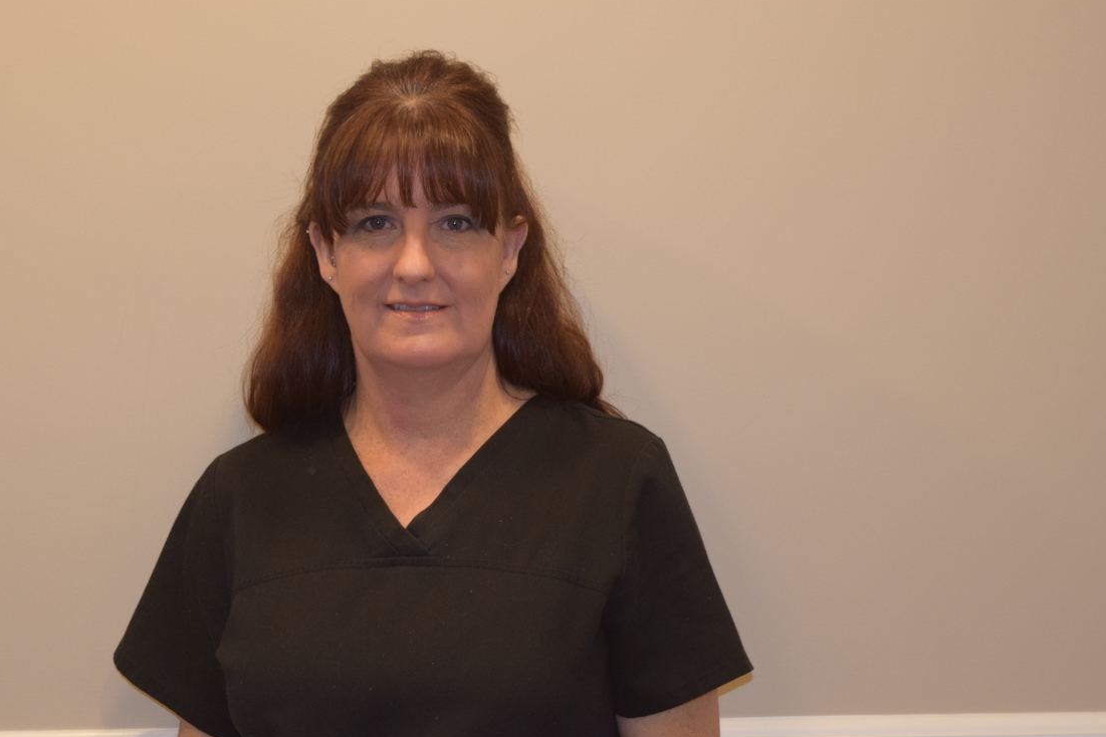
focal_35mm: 94
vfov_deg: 14.5
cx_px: 478
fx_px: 2888
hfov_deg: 21.7
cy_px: 447
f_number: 5
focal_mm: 46
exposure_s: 1/60
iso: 900
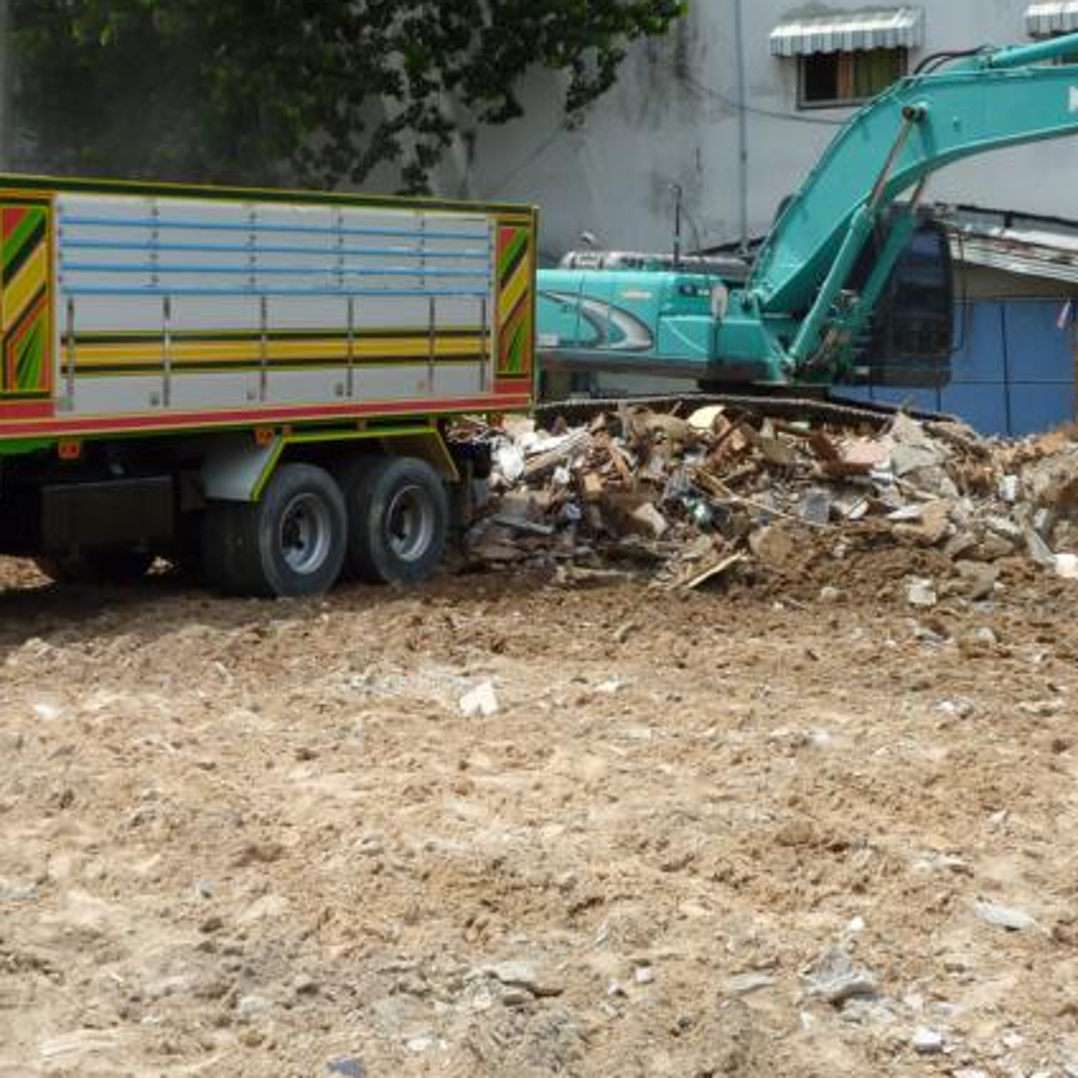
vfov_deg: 24.6
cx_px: 486
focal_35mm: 70
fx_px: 2466
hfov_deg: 24.6
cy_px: 463
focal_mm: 7.6
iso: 80
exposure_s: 1/500
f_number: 4.1
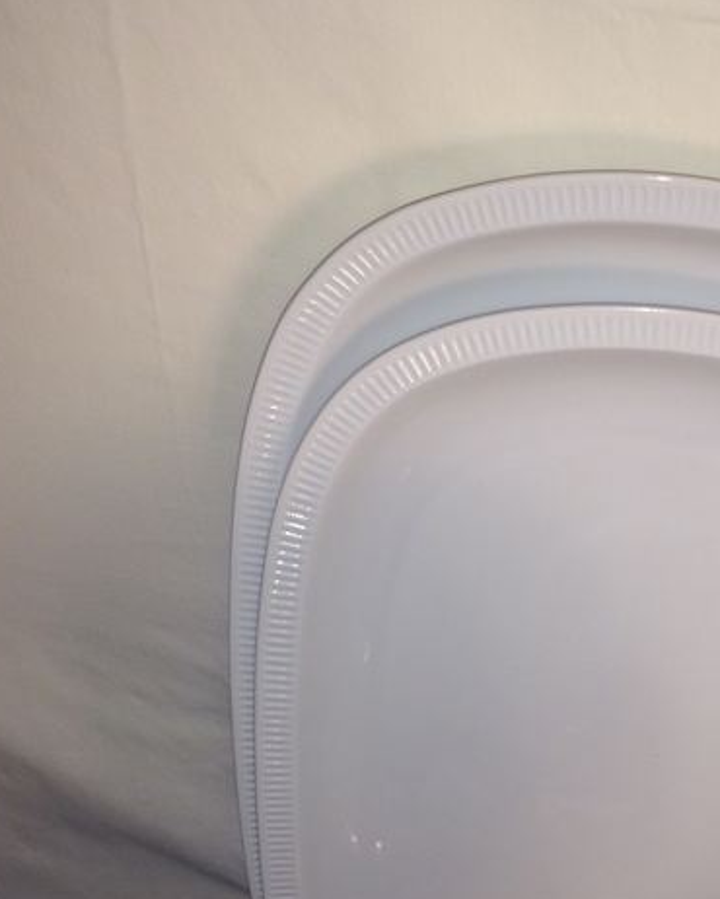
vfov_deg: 32.9
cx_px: 632
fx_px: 1517
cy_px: 552
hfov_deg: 25.9
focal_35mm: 57
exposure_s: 1/64
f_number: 2.2
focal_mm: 4.12
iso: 32
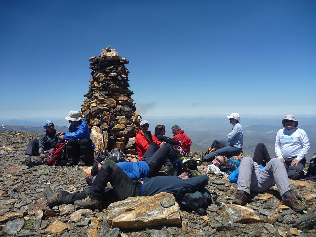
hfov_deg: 61.7
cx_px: 158
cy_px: 118
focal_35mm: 29
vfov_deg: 48.2
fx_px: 265
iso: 80
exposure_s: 1/800
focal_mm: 5.2
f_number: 3.4
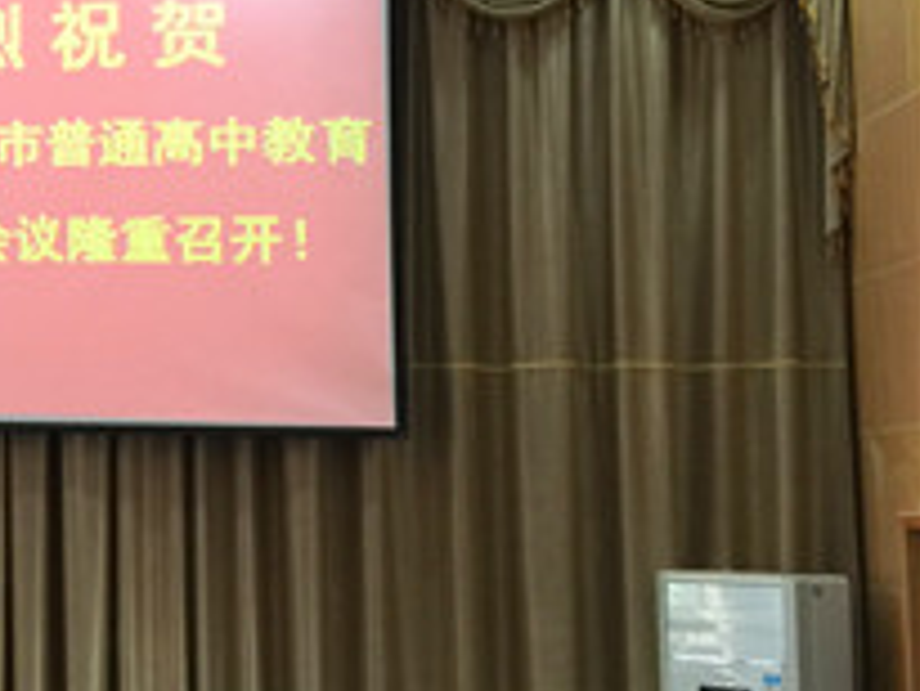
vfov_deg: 17.4
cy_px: 265
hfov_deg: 20.1
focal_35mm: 85
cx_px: -422
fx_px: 2260
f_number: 2.2
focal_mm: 4.15
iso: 50
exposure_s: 1/17
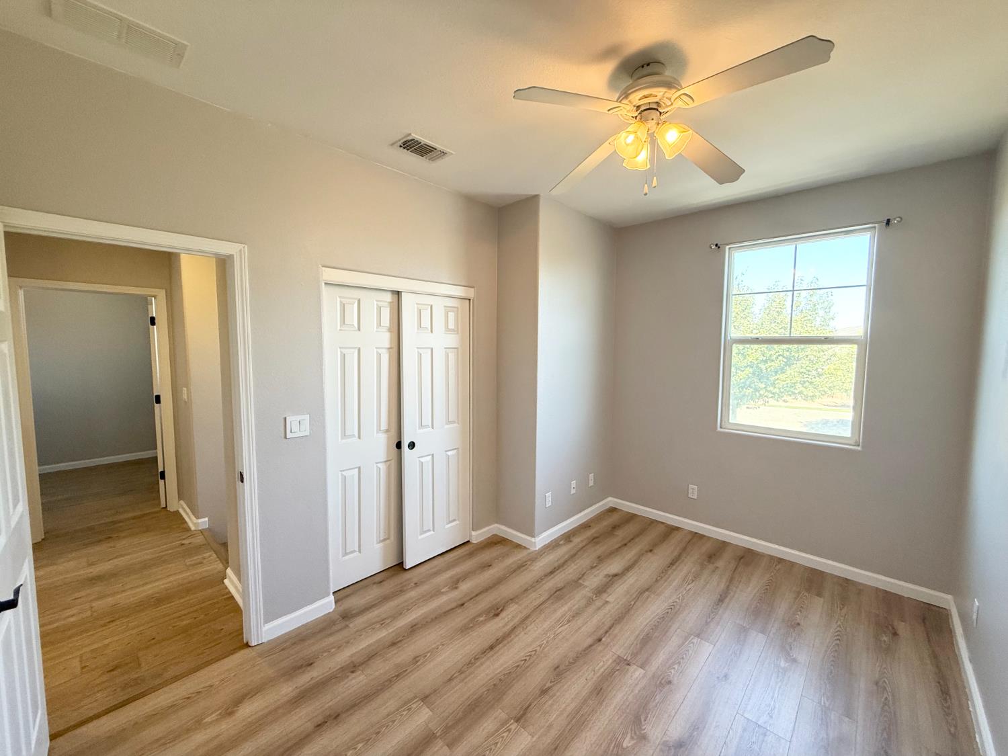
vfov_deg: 85.7
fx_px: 408
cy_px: 378
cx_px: 504
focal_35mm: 14
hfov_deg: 102.1
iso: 250
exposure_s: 1/120
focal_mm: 2.22
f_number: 2.2
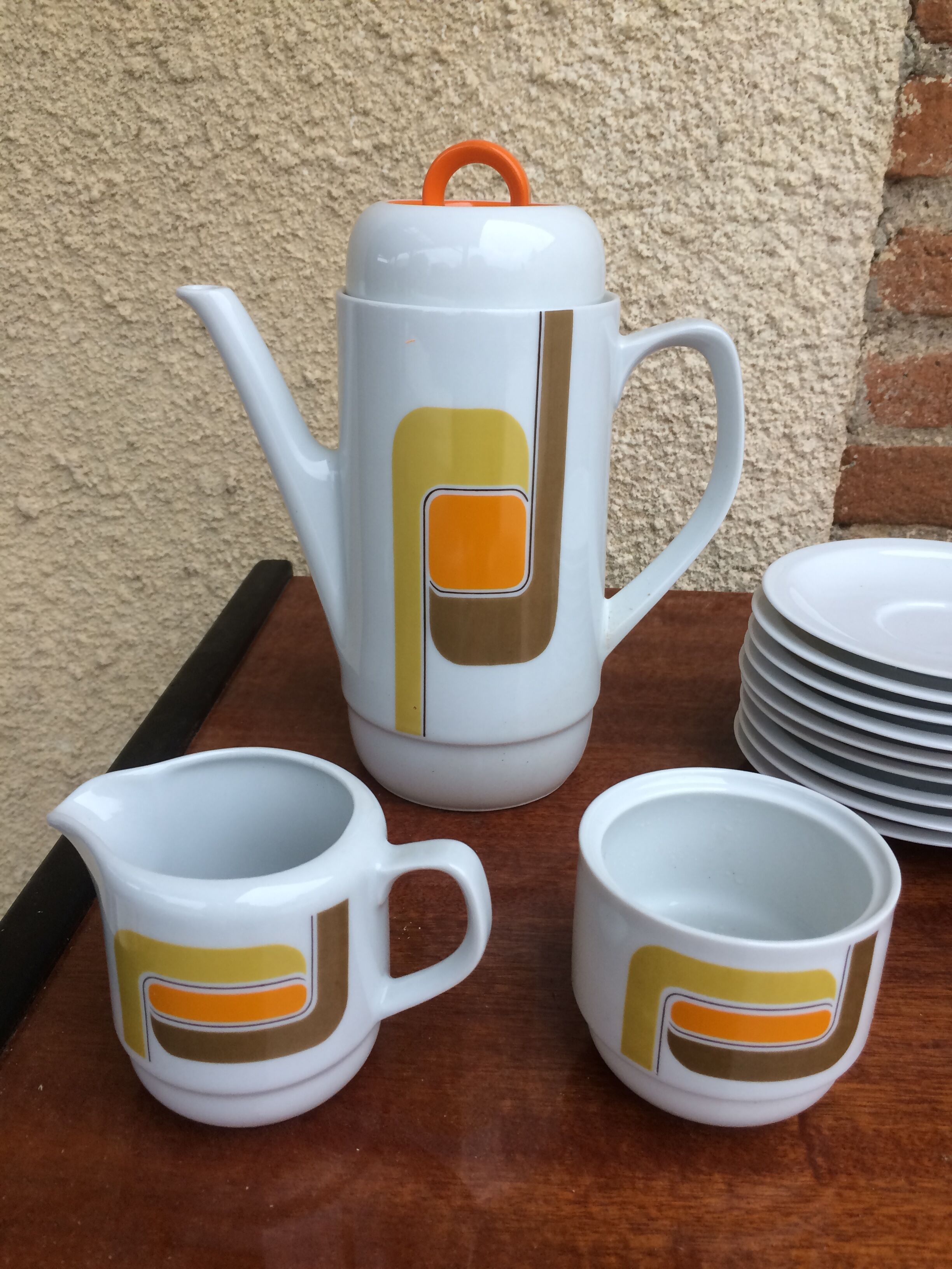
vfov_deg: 61.7
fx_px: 1063
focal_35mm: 29
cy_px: 634
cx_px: 476
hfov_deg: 48.2
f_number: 2.2
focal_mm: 4.15
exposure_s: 1/33
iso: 40
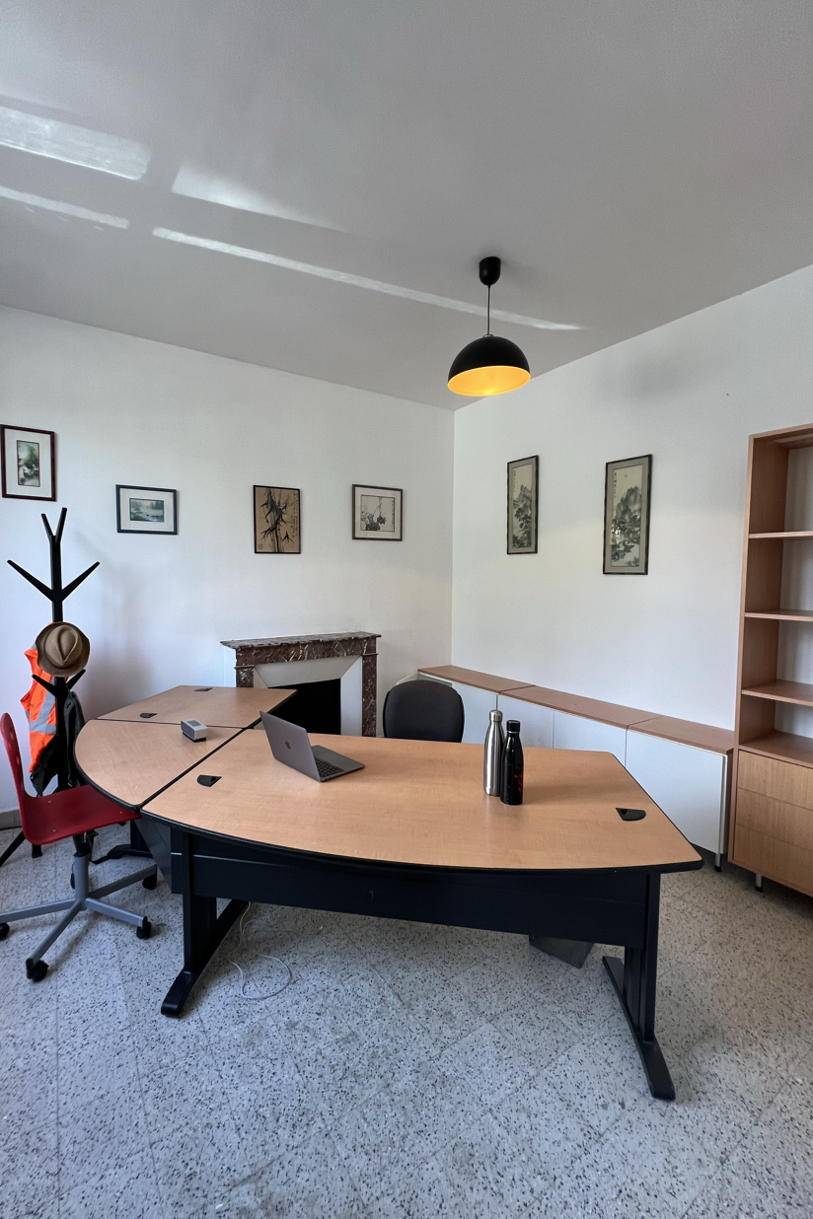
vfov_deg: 104.3
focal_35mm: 14
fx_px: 474
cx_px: 370
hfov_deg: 81.0
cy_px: 610
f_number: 1.8
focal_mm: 1.57
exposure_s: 1/100
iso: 125
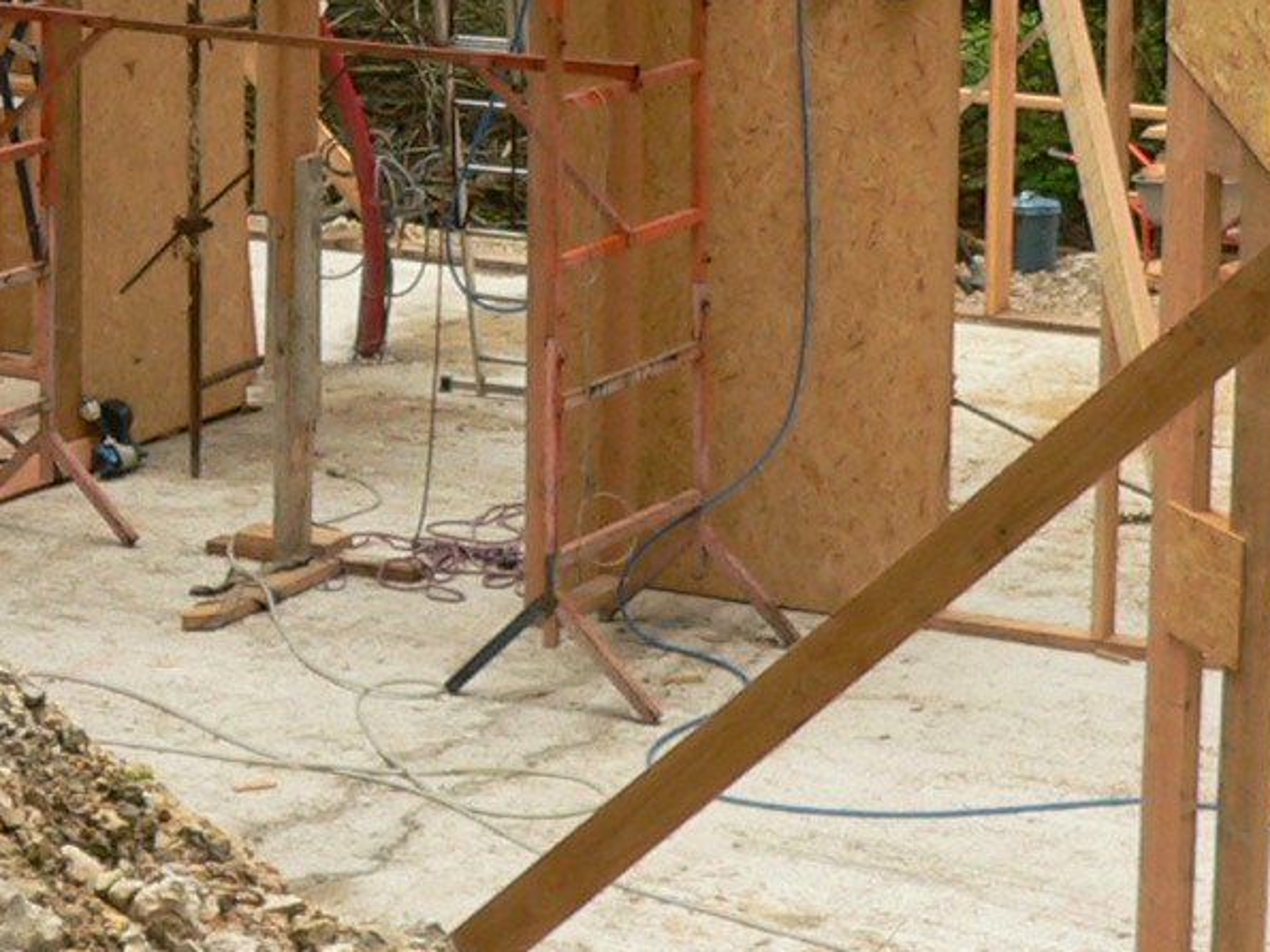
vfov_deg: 11.6
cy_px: -310
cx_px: 201
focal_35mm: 124
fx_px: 4548
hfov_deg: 15.8
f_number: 2.8
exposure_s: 1/100
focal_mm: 6
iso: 80
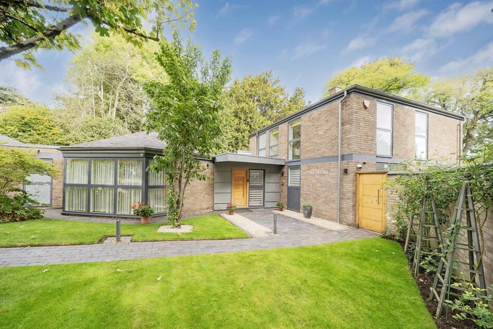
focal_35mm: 13
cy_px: 177
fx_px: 178
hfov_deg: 108.1
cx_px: 229
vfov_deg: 85.3
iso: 500
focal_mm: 12
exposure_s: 1/100
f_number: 7.1
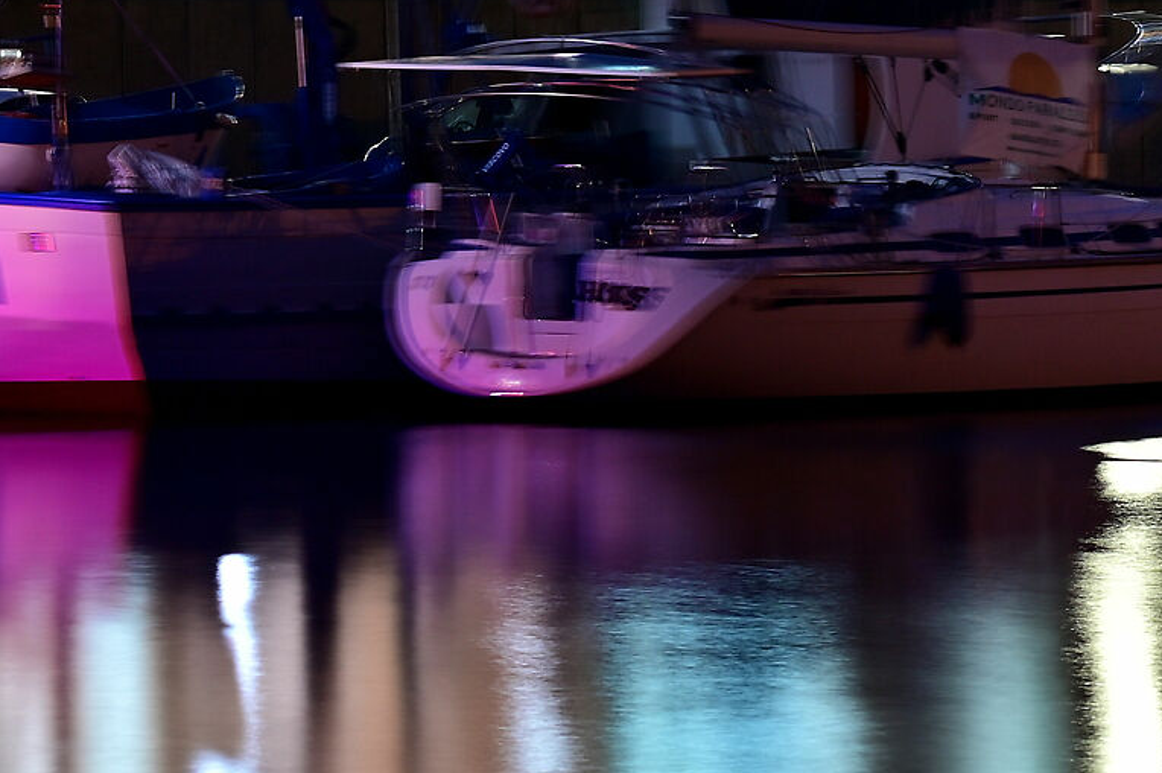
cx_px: 450
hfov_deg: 9.4
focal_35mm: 220
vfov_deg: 6.2
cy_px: -57
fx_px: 7095
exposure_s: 20
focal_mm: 70
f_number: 7.1
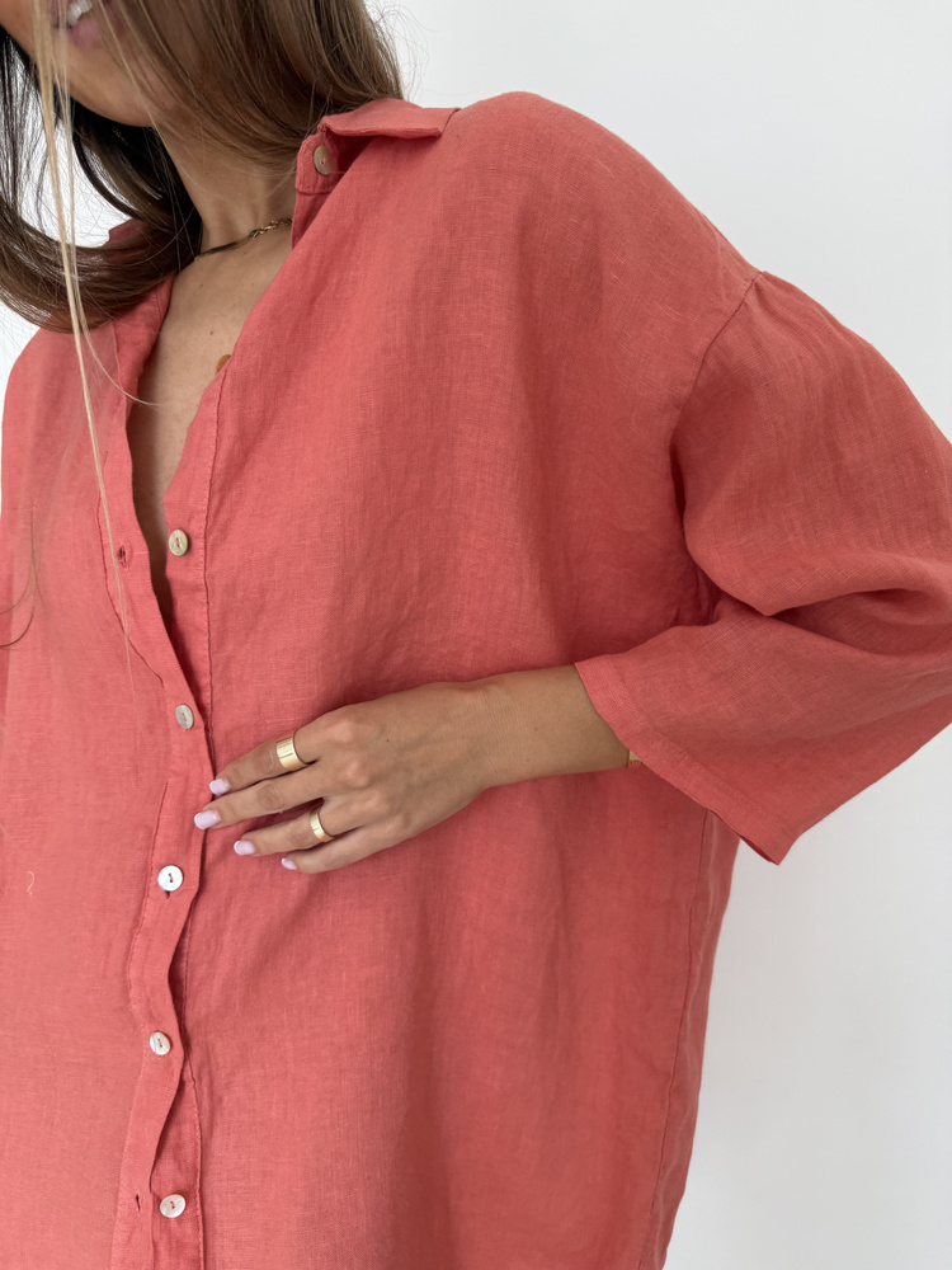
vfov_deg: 71.6
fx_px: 880
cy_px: 635
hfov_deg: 56.8
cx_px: 476
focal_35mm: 24
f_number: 1.78
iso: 80
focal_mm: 6.76
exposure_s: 1/121
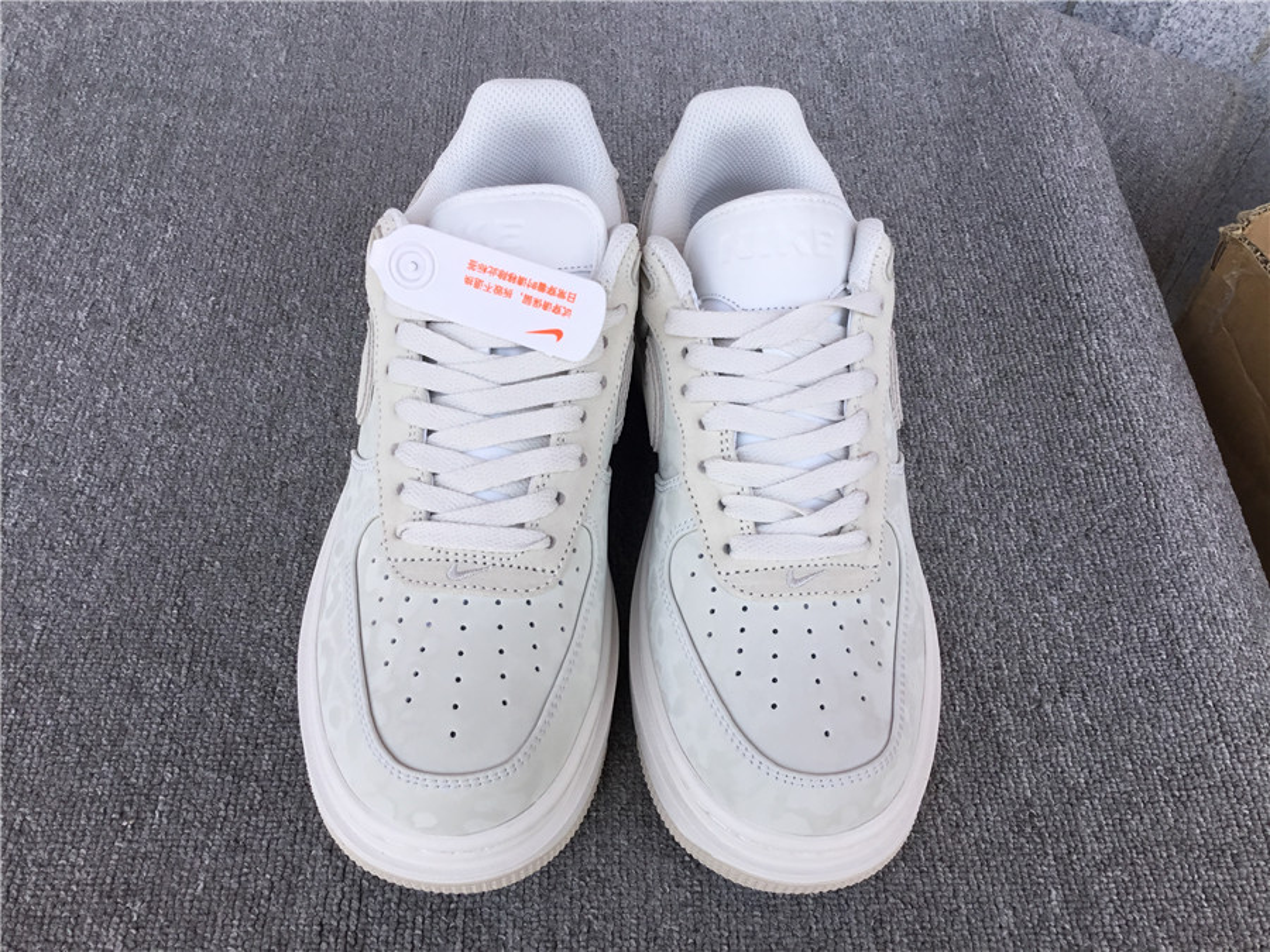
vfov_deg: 45.4
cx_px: 635
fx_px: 1137
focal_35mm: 31
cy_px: 476
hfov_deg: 58.4
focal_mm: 3.3
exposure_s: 1/255
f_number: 2.4
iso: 25
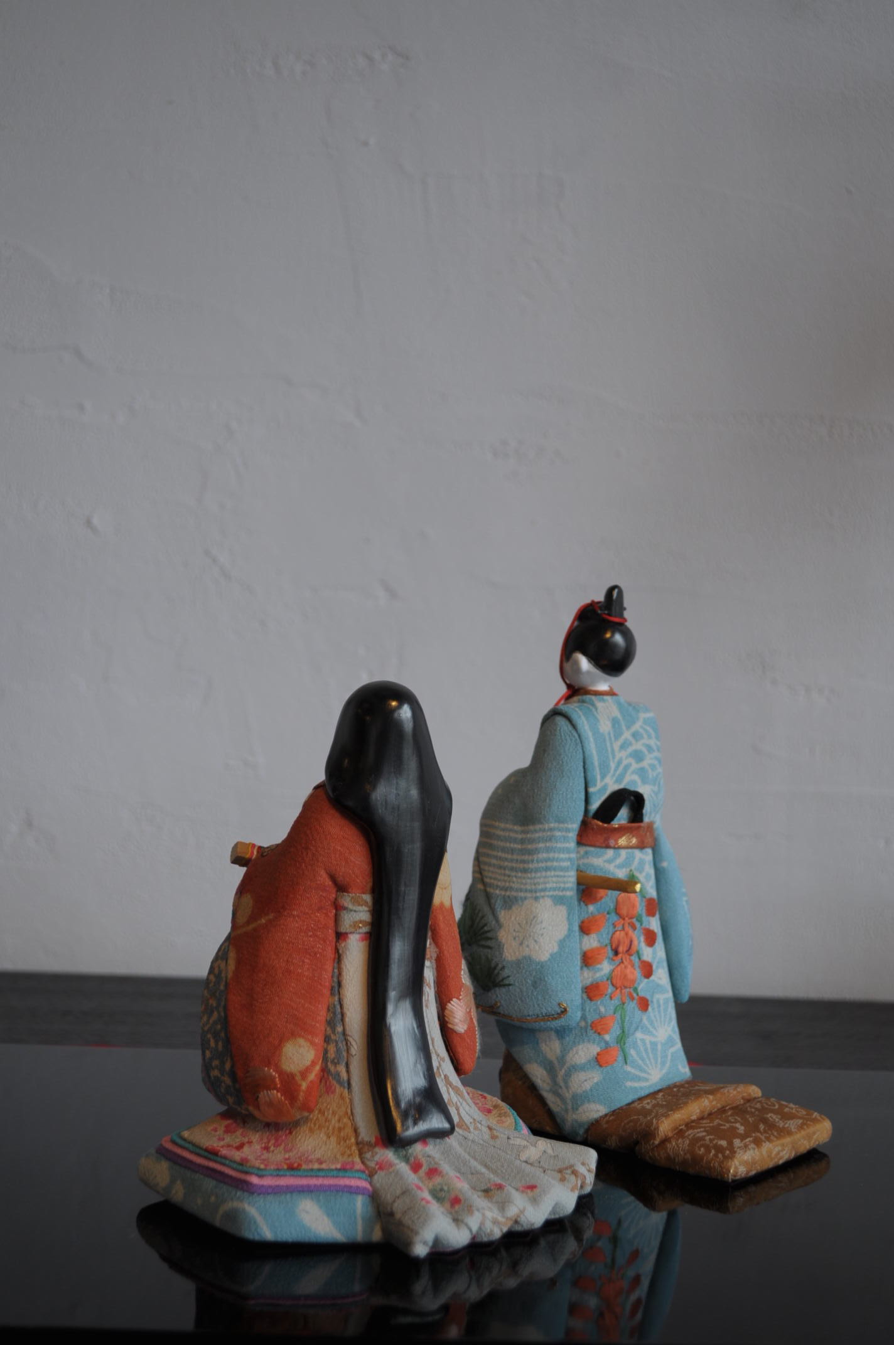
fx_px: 1792
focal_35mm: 48
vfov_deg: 41.2
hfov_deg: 28.0
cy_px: 672
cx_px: 447
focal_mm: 32
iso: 250
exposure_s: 1/100
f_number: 5
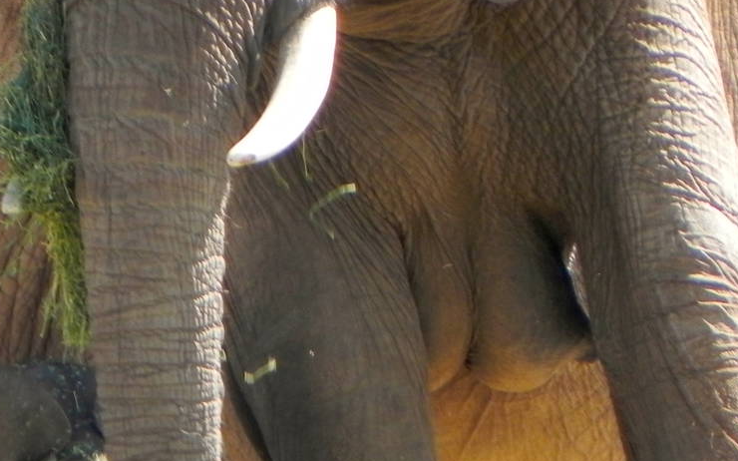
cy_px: 522
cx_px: 239
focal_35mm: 1554
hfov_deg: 1.4
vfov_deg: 0.8
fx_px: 31246
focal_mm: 120
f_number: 5
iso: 160
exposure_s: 1/213
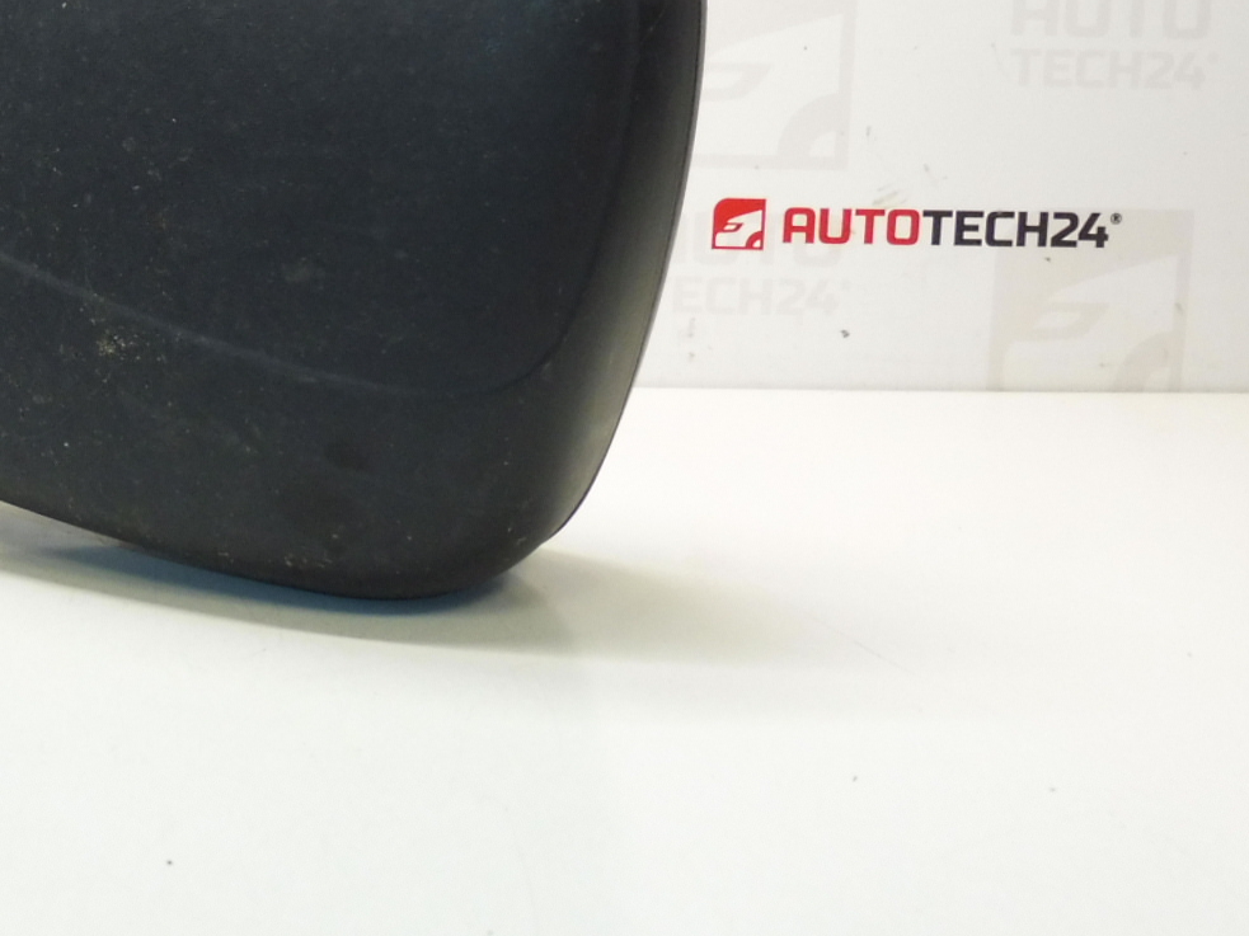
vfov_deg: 28.3
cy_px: 141
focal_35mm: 50
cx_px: 20
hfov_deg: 34.9
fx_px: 1804
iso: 200
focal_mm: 4.3
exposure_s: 1/60
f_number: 3.5
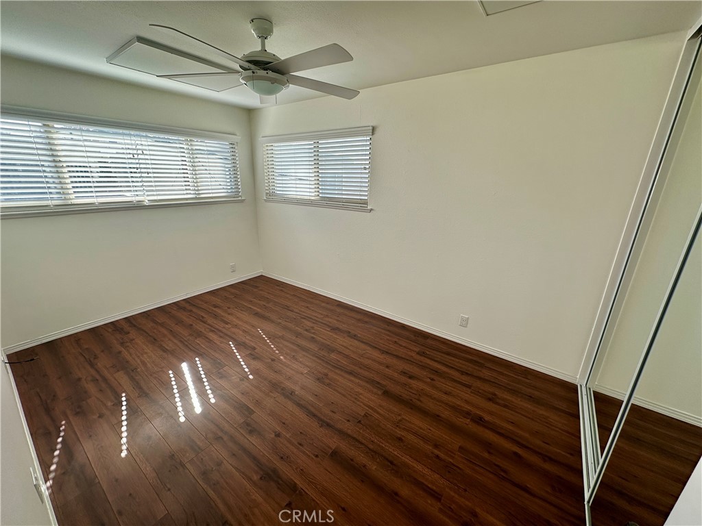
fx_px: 284
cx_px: 351
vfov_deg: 85.7
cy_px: 263
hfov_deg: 102.1
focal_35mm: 14
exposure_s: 1/189
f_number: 2.2
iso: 40
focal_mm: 2.22
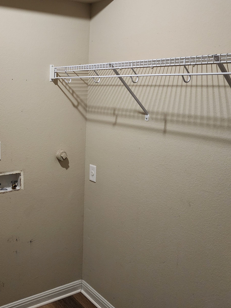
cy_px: 133
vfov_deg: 48.8
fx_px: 338
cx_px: 58
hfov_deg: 36.8
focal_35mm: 38
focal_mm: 6.4
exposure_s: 1/120
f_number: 1.8
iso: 500
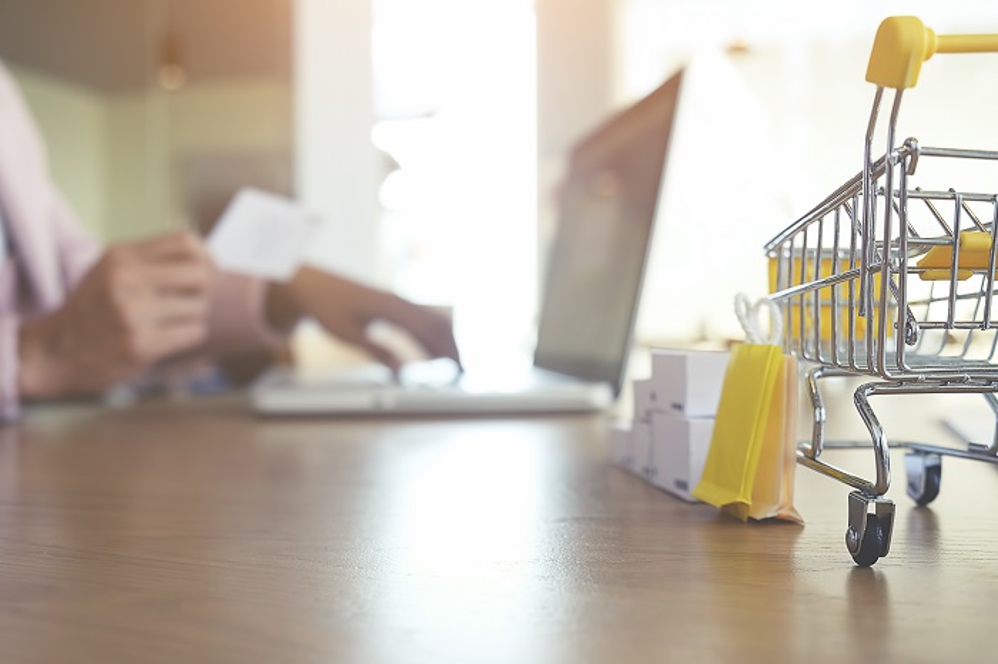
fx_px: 997
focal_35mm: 36
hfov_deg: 53.2
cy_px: 332
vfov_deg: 36.8
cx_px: 499
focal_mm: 24.3
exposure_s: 1/125
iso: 640
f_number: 4
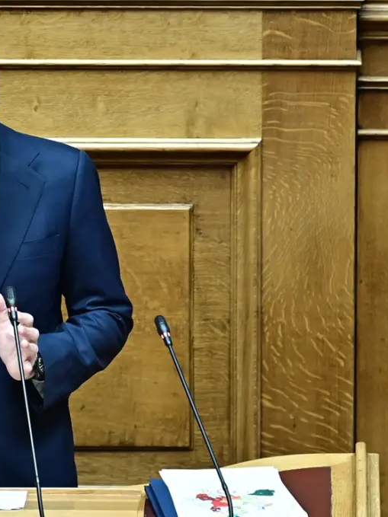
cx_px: 6
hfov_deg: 3.4
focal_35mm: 435
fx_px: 6503
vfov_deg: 4.6
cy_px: 259
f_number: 3.2
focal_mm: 200
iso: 1250
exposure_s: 1/400
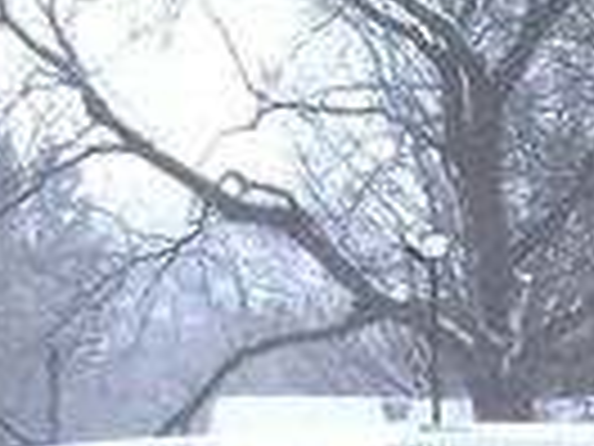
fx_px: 7430
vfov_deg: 3.4
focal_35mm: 433
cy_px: 214
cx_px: 878
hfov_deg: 4.6
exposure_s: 1/250
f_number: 6.7
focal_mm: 17.6
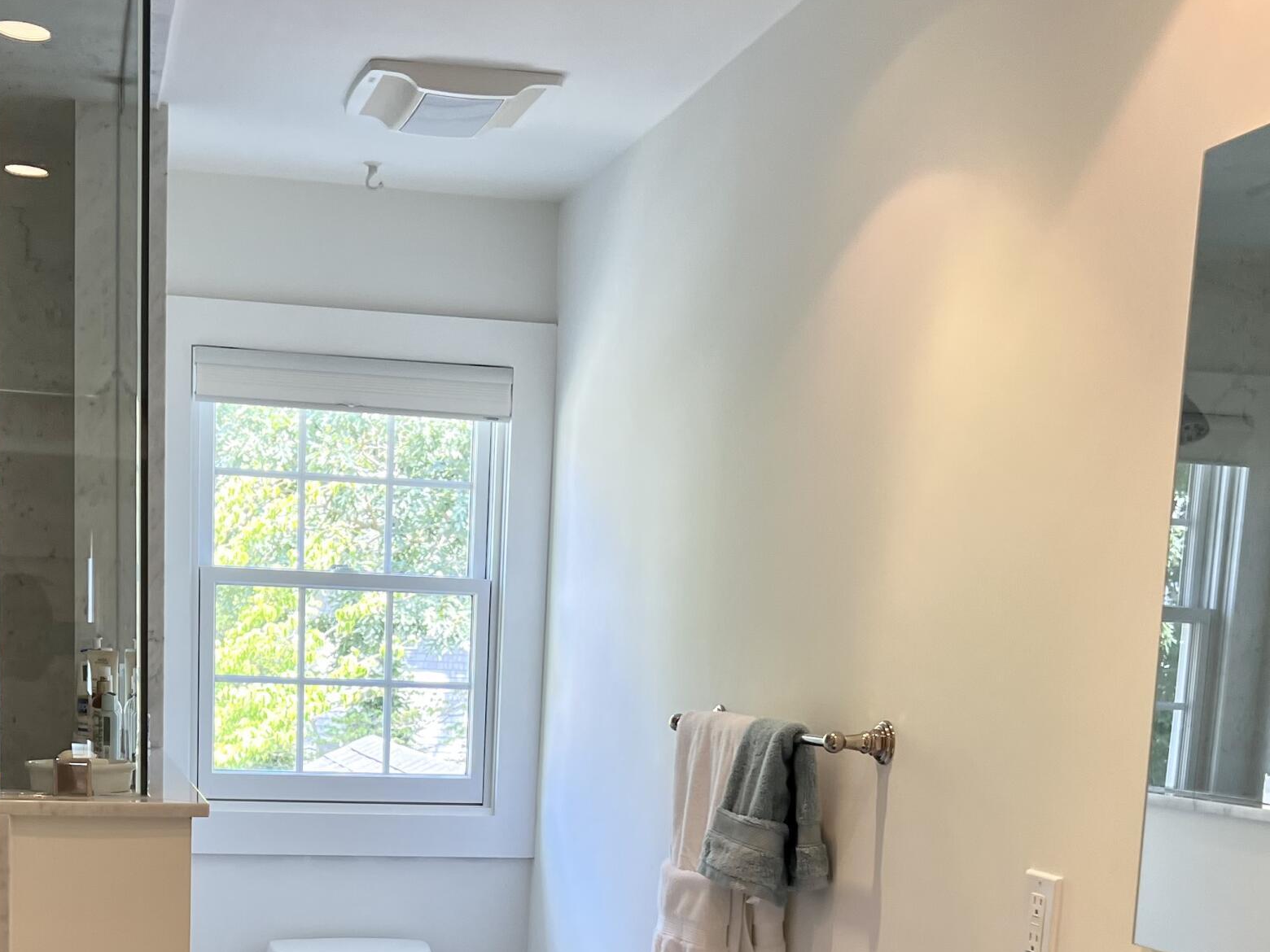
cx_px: 459
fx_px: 1834
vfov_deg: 27.9
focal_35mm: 50
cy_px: 881
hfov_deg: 37.9
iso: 125
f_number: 1.5
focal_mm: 5.7
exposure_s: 1/120
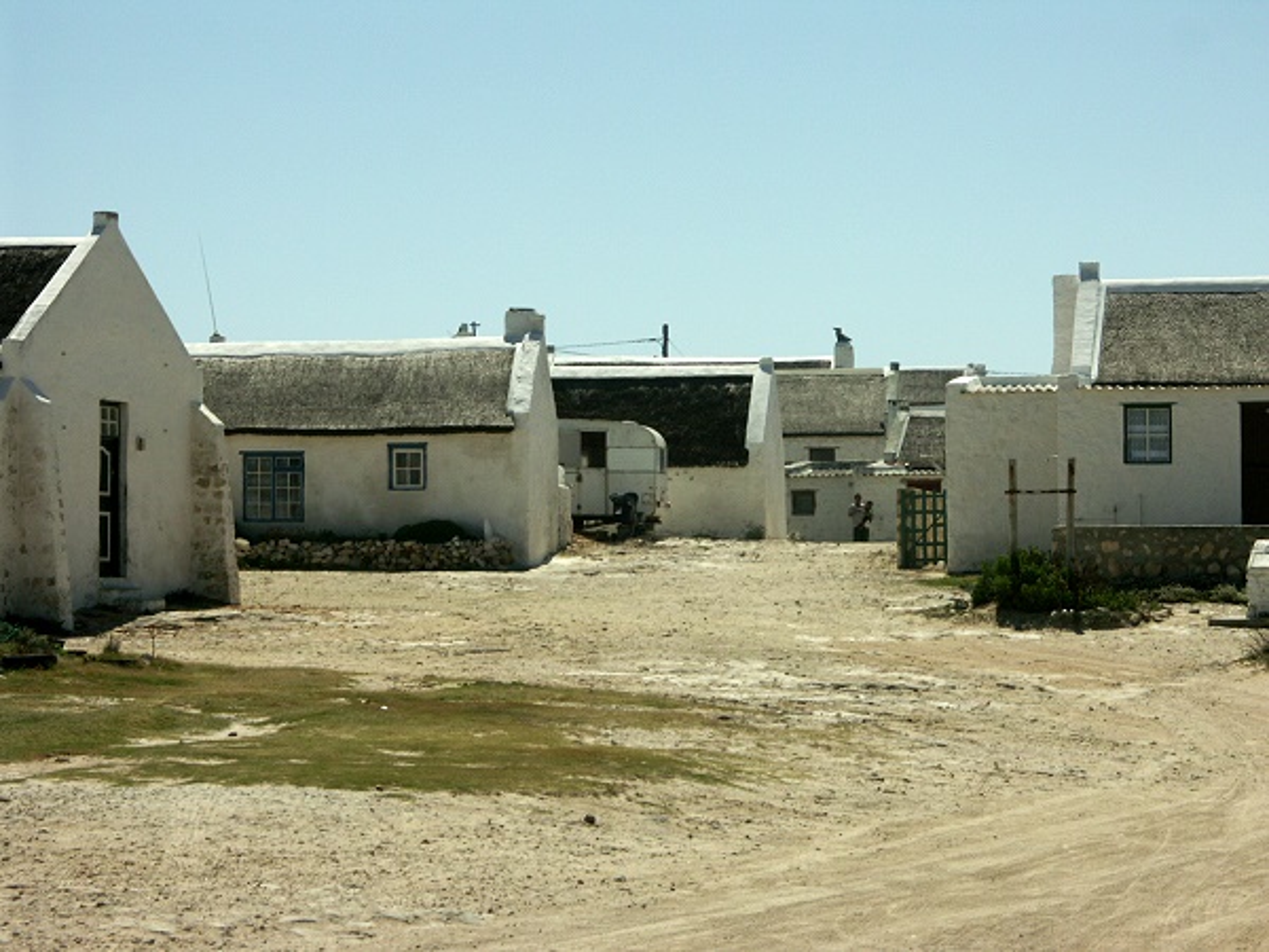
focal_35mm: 126
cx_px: 634
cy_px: 476
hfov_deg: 15.6
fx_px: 4619
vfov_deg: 11.8
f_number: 7.1
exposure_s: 1/800
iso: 64
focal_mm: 32.29
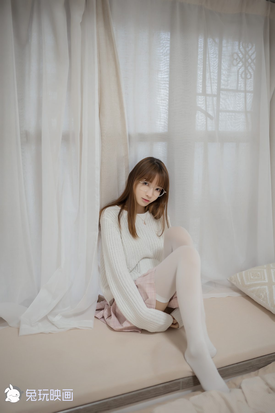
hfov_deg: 37.9
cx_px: 138
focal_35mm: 35
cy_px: 206
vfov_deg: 54.4
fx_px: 401
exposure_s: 1/100
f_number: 1.8
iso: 400
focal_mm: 35
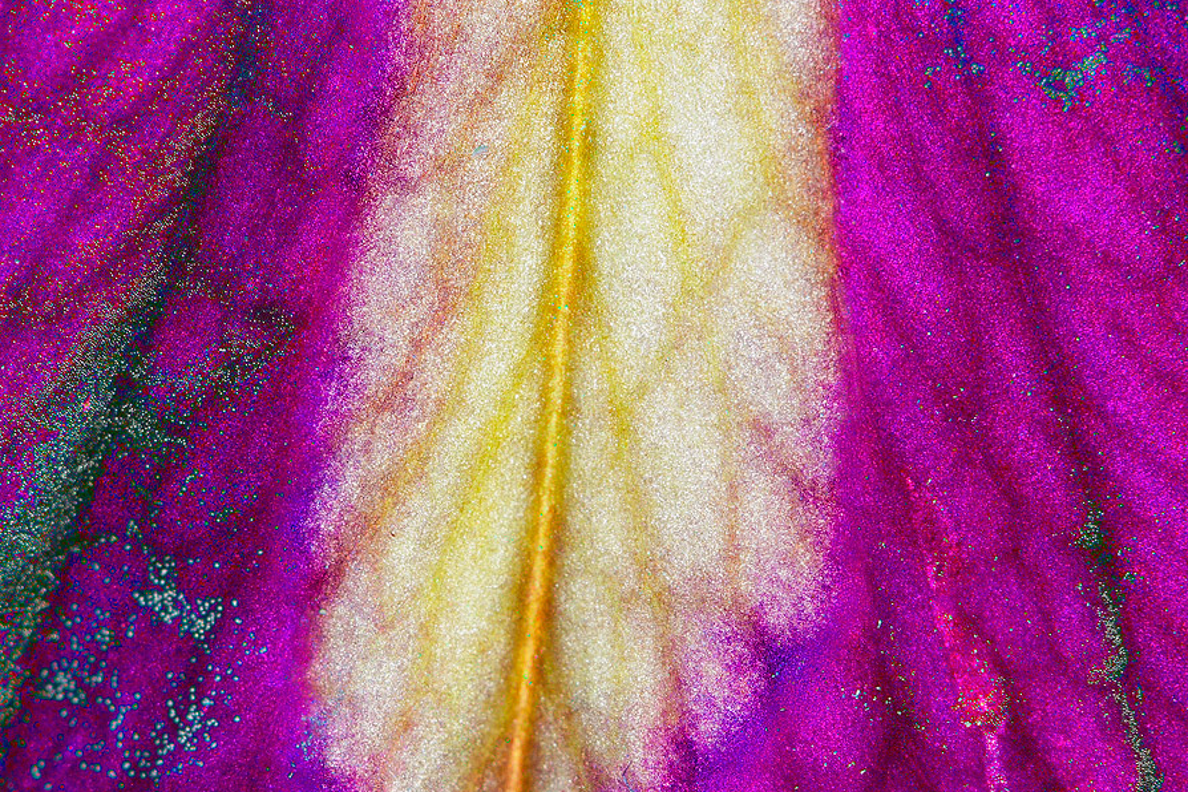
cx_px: 512
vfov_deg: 5.8
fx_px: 7754
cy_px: 504
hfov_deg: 8.8
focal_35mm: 235
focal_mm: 105
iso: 100
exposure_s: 1/60
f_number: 16
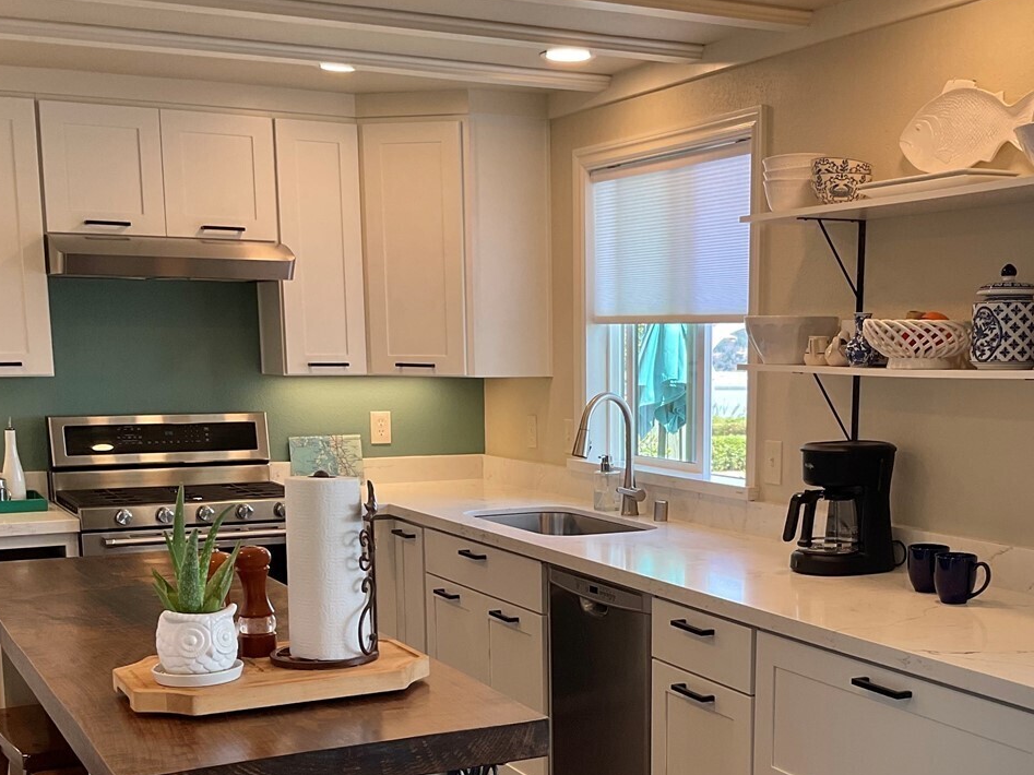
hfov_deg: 38.7
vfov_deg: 29.1
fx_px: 1463
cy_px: 607
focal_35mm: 49
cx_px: 632
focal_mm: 3
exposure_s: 1/120
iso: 40
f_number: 1.8
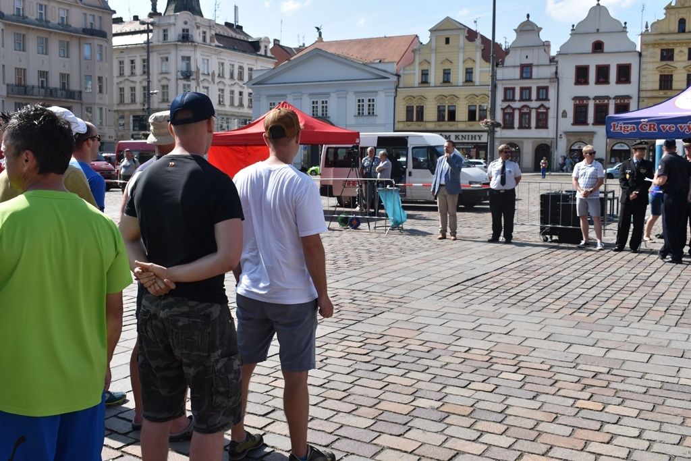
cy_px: 230
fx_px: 691
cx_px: 346
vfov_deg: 36.9
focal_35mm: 36
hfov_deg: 53.1
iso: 200
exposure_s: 1/320
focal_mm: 24
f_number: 9
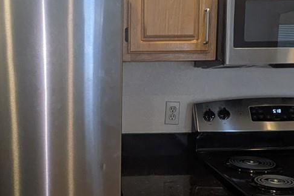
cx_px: 96
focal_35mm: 48
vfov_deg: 28.0
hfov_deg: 40.6
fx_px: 392
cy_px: 116
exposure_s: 1/60
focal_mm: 1.83
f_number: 2.2
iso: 170
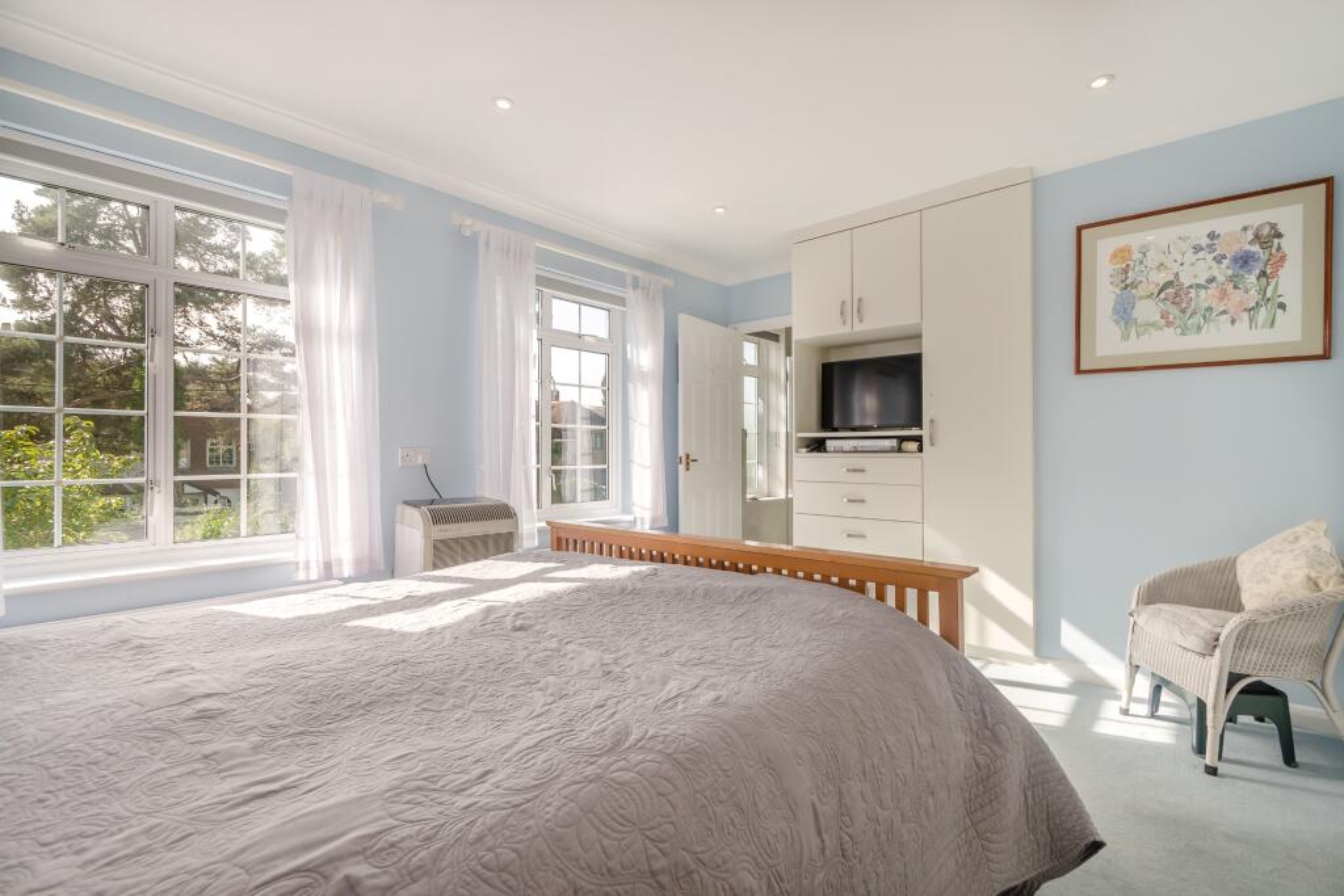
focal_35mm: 15
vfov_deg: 77.3
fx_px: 560
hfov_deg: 100.4
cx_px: 672
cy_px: 448
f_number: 8
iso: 100
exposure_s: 1/320
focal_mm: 10
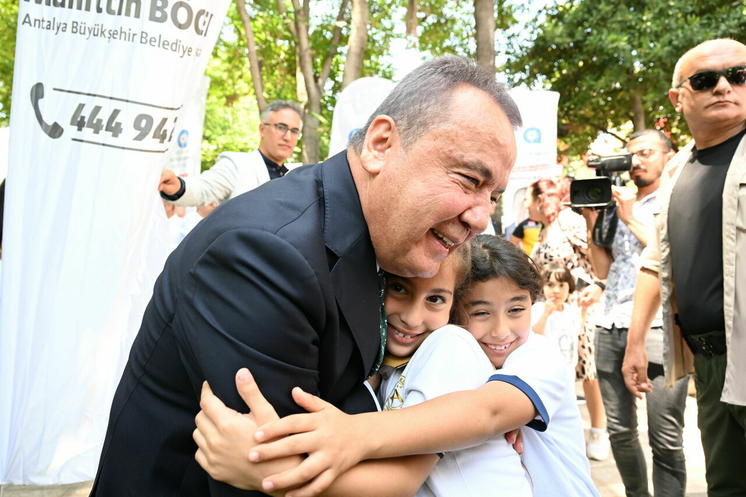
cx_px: 373
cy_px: 248
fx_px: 497
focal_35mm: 24
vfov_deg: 53.1
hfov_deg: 73.8
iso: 1250
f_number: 5
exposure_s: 1/320
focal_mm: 24
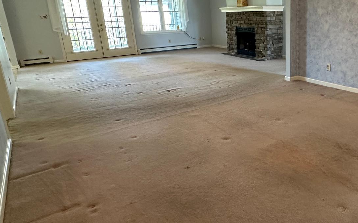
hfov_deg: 62.6
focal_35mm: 28
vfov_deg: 44.2
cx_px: 269
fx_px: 273
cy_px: 87
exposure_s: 1/60
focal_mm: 2.22
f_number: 2.2
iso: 320
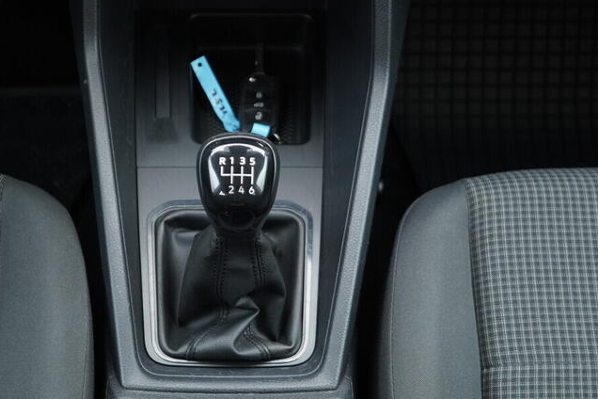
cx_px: 231
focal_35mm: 58
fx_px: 963
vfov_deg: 23.3
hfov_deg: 34.3
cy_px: 269
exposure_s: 1/40
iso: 500
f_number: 2.8
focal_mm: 24
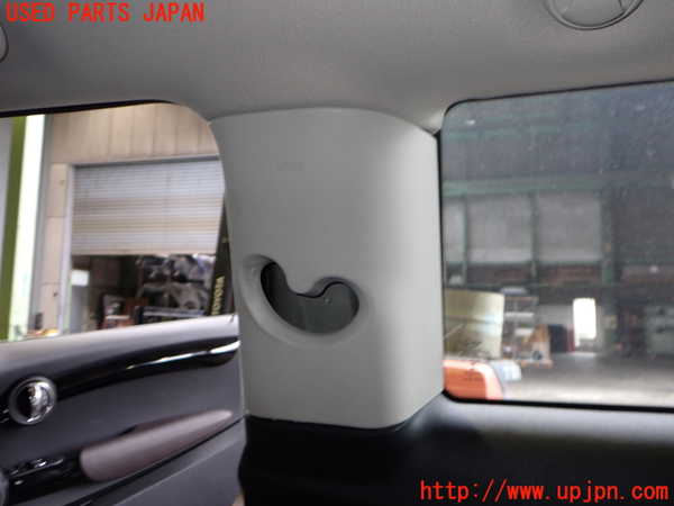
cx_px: 337
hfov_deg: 60.0
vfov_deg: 46.8
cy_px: 253
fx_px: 584
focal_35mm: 30
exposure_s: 1/30
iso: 200
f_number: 2.3
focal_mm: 5.4
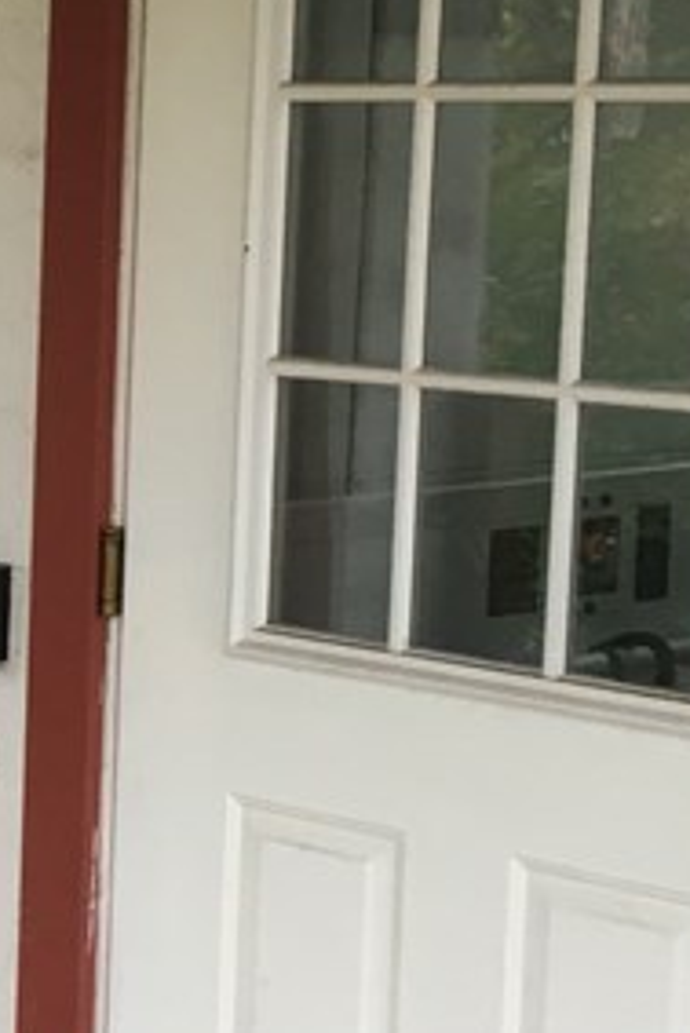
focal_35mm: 109
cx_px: -664
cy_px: 442
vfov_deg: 18.7
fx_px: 3130
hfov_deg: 11.4
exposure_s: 1/40
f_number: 2.2
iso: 25
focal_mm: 4.15
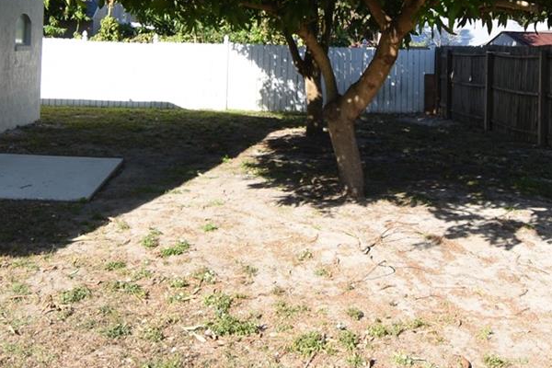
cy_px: 20
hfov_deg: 48.4
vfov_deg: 31.4
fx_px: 613
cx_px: 263
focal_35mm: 40
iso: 100
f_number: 6.3
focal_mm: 10
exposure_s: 1/160
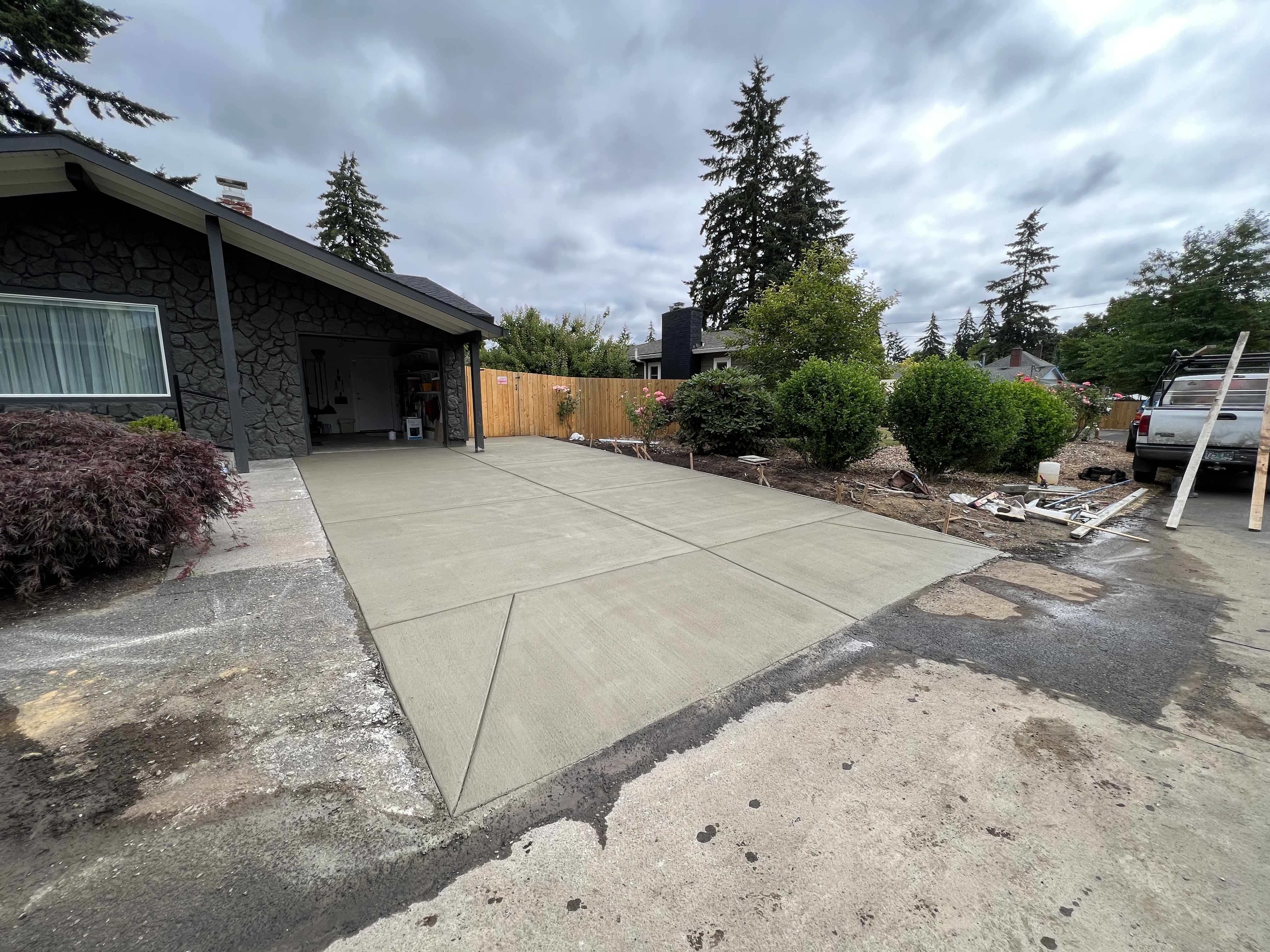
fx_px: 477
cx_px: 635
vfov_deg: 89.9
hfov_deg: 106.2
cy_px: 476
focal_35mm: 13
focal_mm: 1.57
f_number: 1.8
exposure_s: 1/774
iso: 32
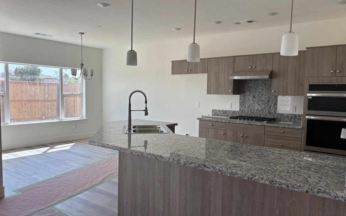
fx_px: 264
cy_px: 112
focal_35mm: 28
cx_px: 172
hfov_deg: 66.5
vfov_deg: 44.5
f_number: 1.6
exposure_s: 1/268
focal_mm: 5.96
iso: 50
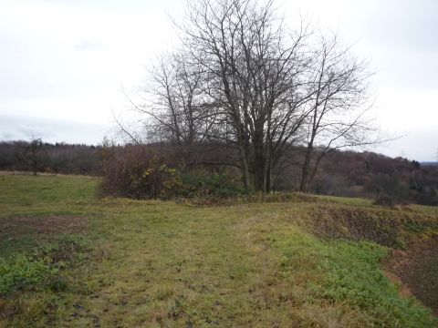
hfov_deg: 56.8
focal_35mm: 32
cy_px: 164
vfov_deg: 44.2
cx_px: 219
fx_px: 405
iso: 200
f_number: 4
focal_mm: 5.2
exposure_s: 1/250
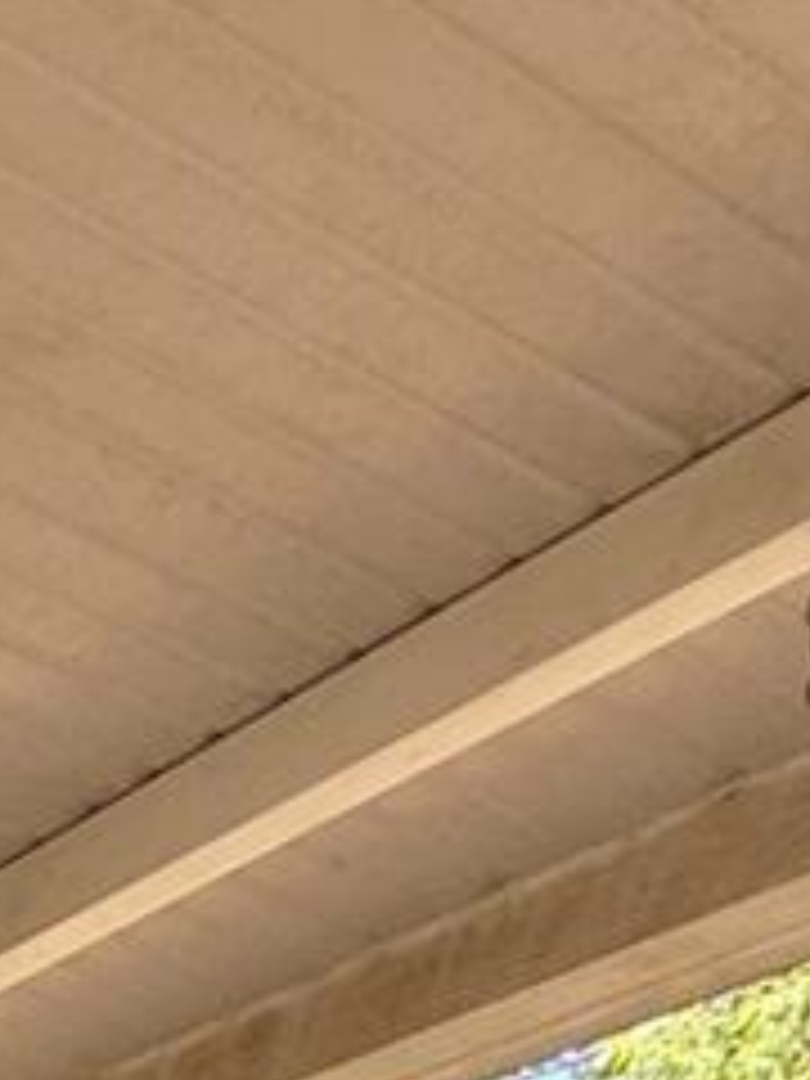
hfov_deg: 14.0
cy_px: 2678
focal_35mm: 70
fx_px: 2184
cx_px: -1179
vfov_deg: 14.6
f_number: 2.2
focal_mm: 2.22
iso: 64
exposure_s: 1/118
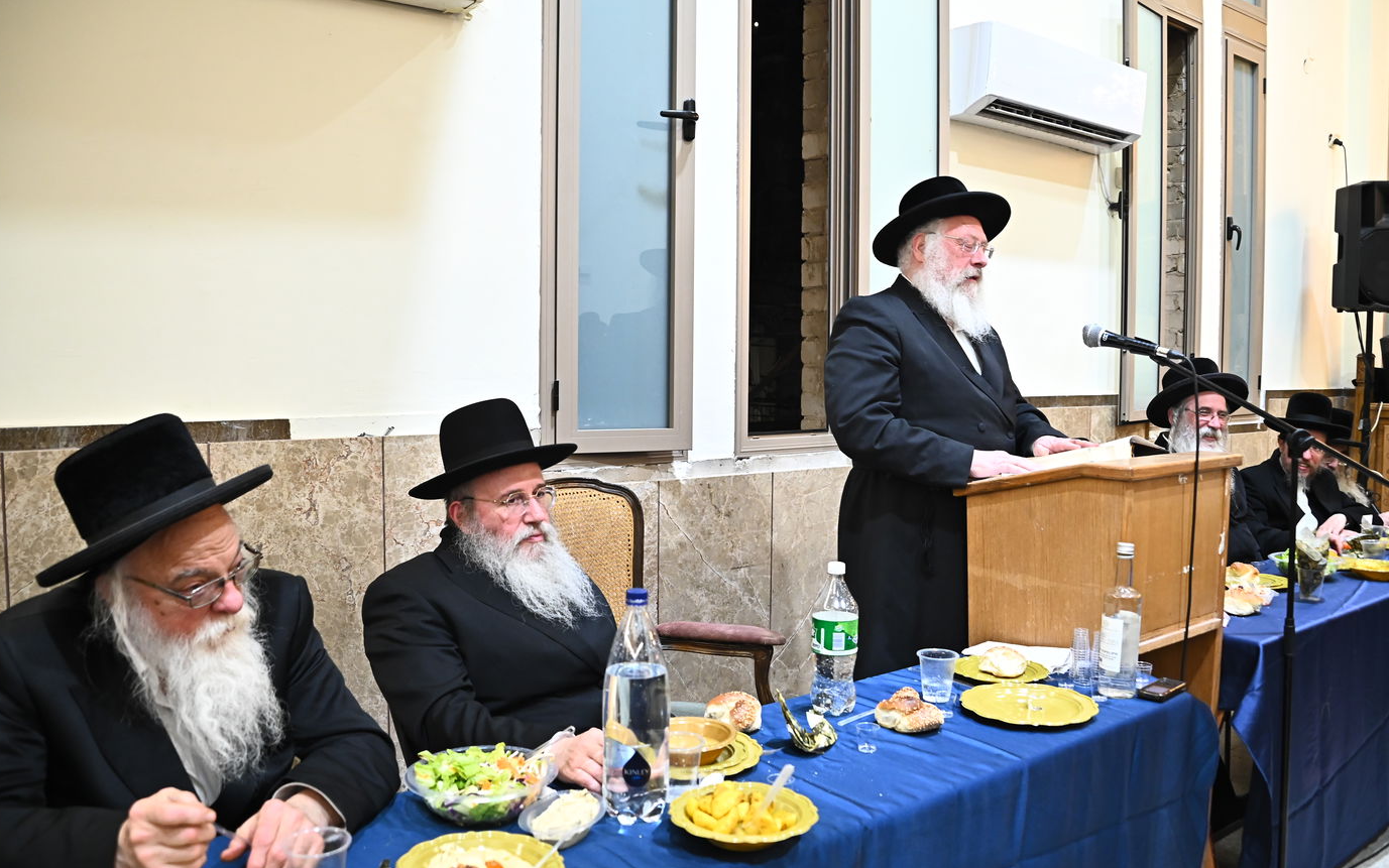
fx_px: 1098
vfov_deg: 43.2
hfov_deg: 64.6
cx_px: 691
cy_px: 428
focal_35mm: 29
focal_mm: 28
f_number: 4.5
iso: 2500
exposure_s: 1/160
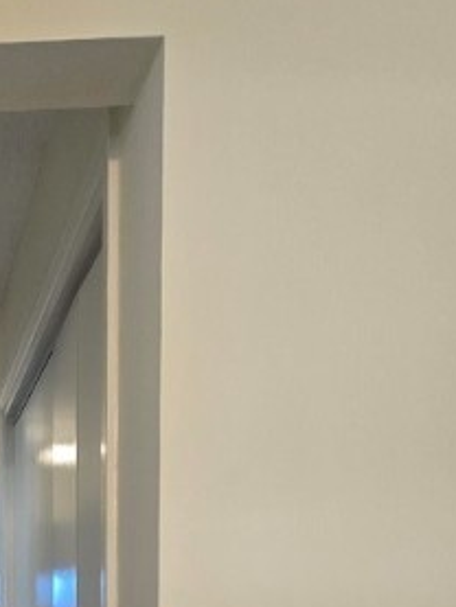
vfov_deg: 39.1
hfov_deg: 31.3
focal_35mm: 36
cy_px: 710
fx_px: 632
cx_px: -127
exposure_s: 1/60
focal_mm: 2.2
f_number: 2.2
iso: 160
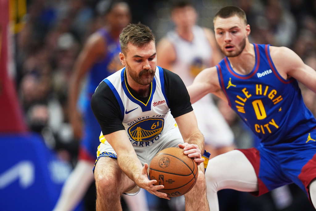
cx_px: 158
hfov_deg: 5.2
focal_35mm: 400
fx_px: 3511
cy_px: 106
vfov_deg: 3.4
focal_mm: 400
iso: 4000
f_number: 3.2
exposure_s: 1/1600
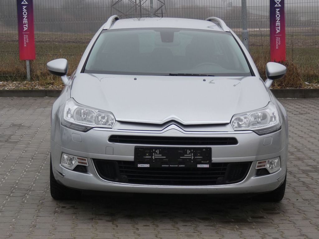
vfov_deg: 14.8
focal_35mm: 100
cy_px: 120
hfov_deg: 19.6
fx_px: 922
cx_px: 160
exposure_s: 1/80
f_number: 5
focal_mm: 17.9
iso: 80
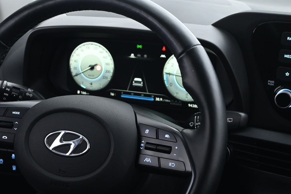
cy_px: 136
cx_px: 91
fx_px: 550
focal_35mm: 68
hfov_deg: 29.4
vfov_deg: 19.9
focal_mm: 30.5
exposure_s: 1/8
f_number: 4.8
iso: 1600
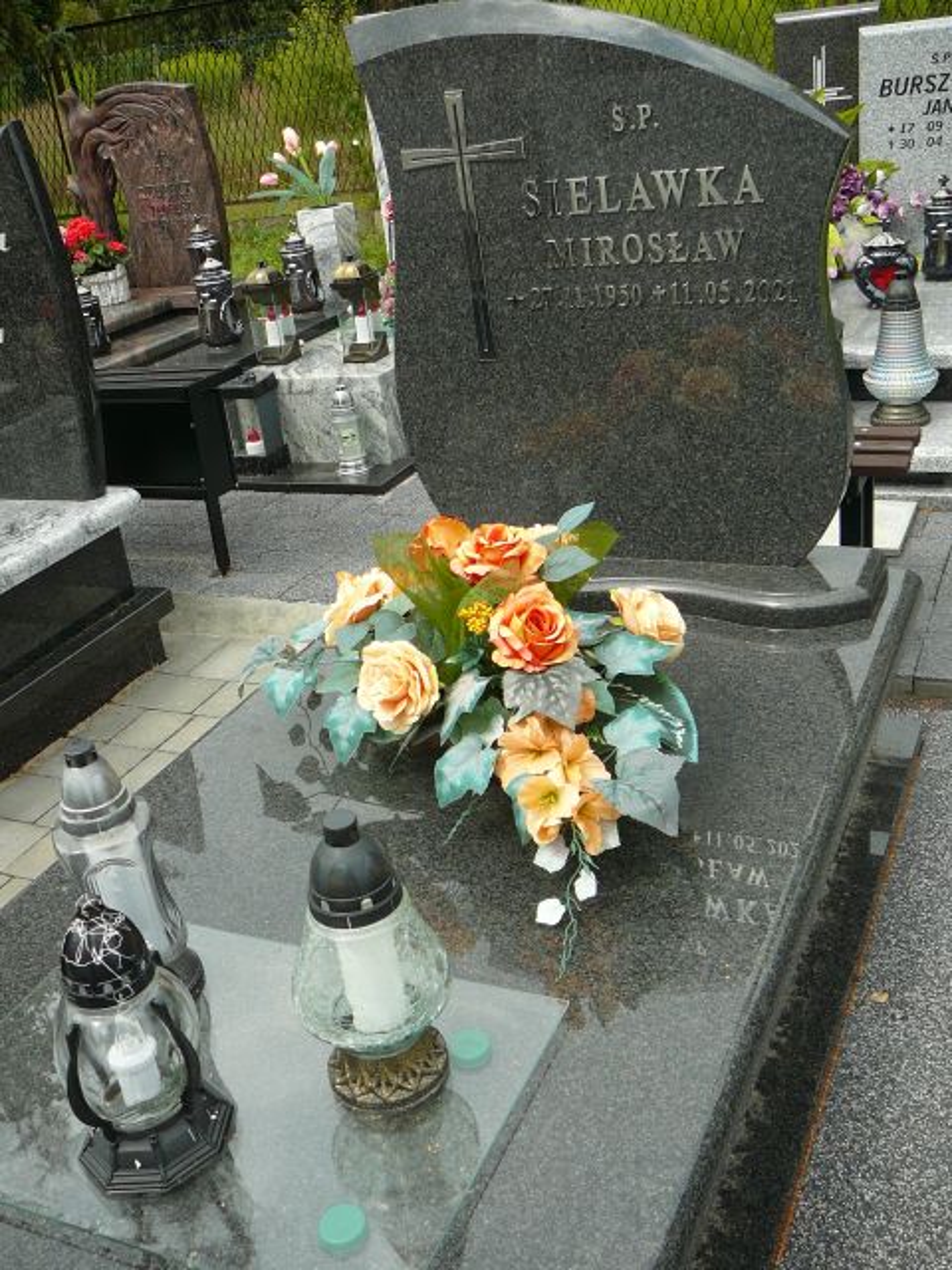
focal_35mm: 35
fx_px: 1283
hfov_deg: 40.7
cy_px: 635
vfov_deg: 52.6
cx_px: 476
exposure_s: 1/640
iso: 80
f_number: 2.8
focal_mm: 5.2
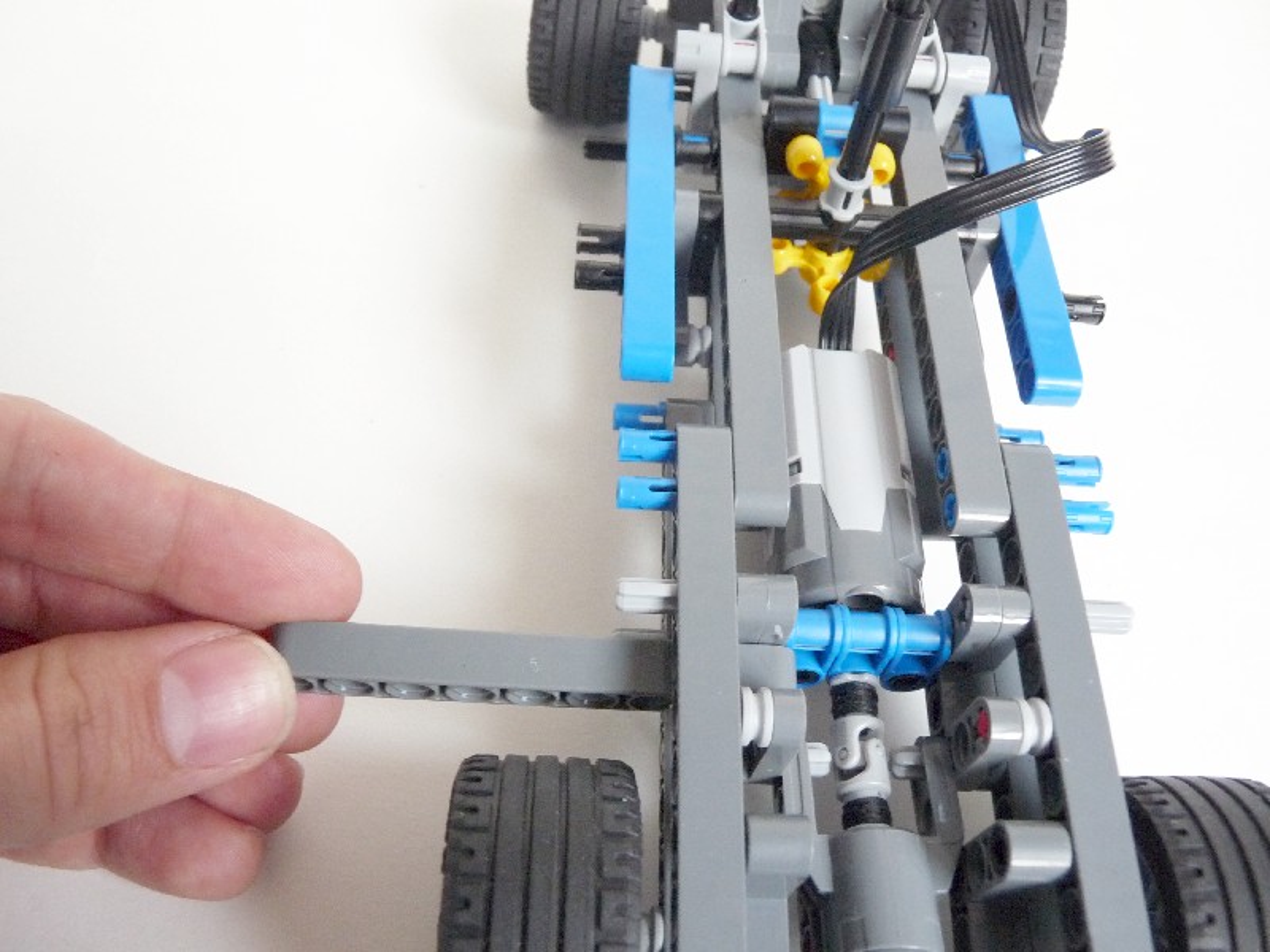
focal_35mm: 31
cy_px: 476
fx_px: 1137
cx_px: 635
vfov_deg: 45.4
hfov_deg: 58.4
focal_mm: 5.4
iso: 400
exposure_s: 1/20
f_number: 3
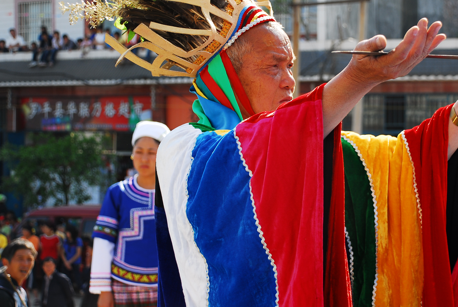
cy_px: 130
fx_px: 1044
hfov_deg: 24.7
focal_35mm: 82
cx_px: 289
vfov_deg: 16.7
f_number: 4.5
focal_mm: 40
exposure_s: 1/180
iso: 100
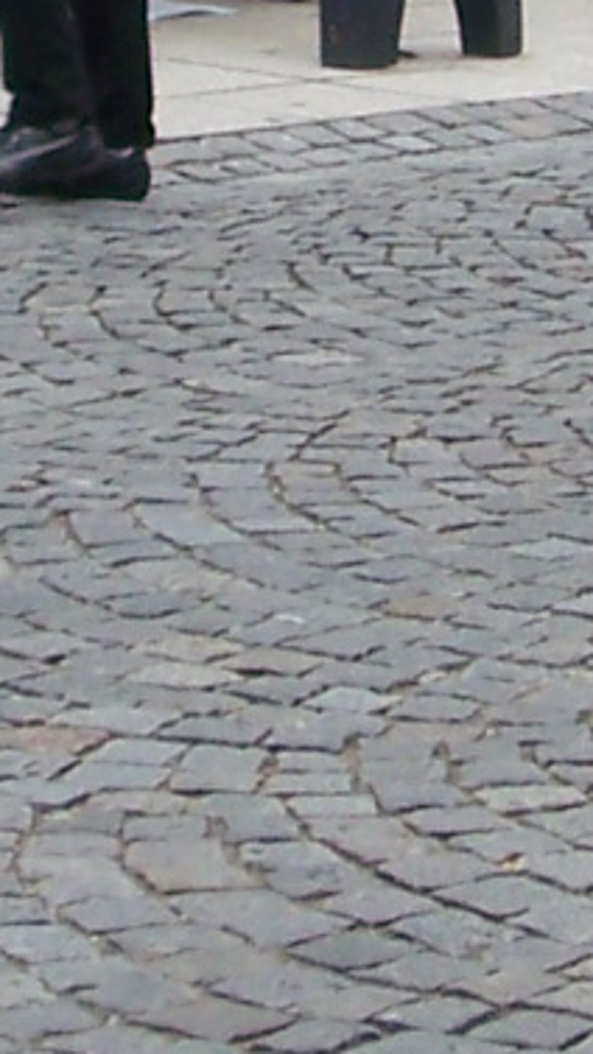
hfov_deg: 5.4
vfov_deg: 9.4
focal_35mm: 225
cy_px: -447
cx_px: 350
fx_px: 6291
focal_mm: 6.3
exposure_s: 1/200
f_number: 3.9
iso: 64
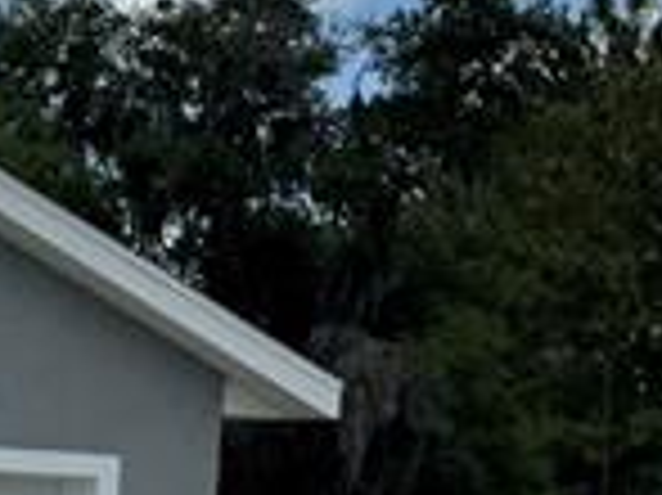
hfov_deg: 9.5
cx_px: -1274
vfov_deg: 8.9
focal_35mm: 167
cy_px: 374
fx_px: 3191
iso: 80
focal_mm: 6.76
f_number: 1.78
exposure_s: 1/9009
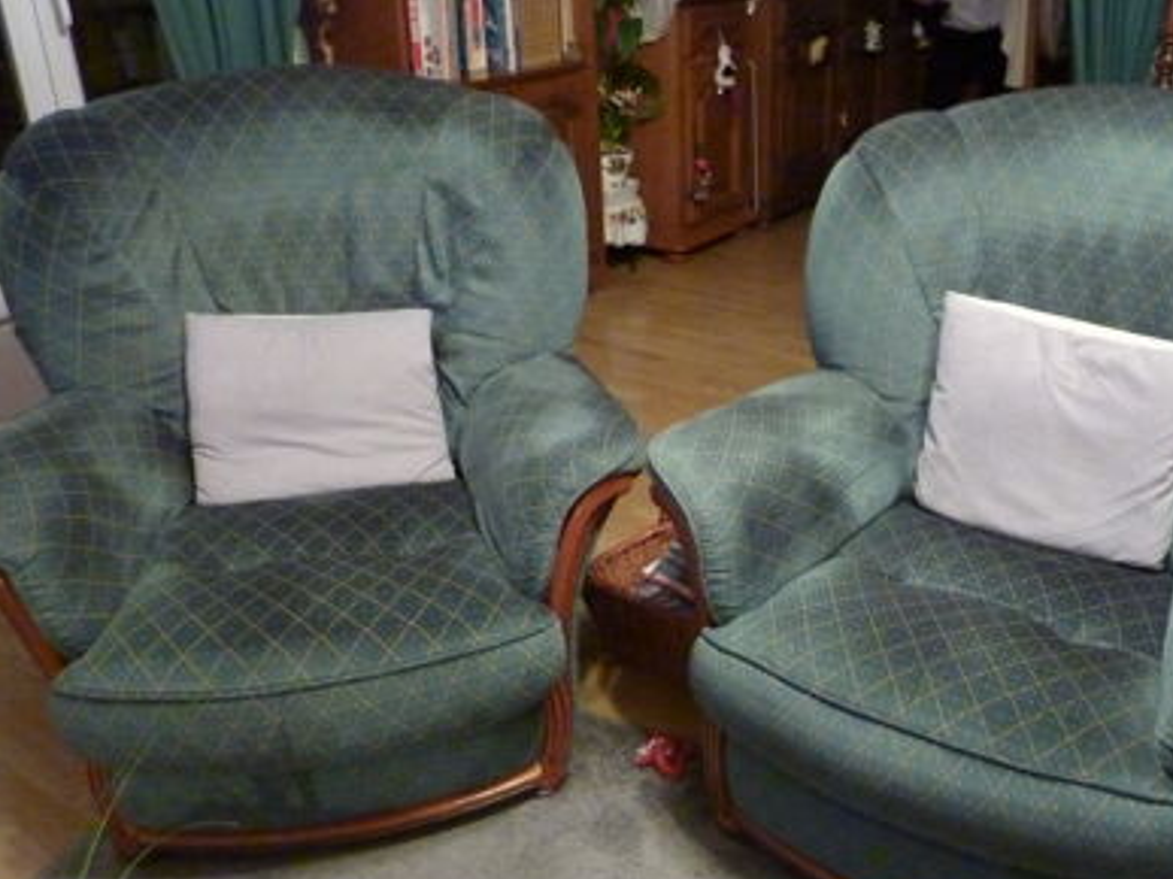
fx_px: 1050
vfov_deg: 45.4
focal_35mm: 31
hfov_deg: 57.8
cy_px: 446
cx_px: 718
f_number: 3.3
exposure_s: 1/10
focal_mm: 4.1
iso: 800
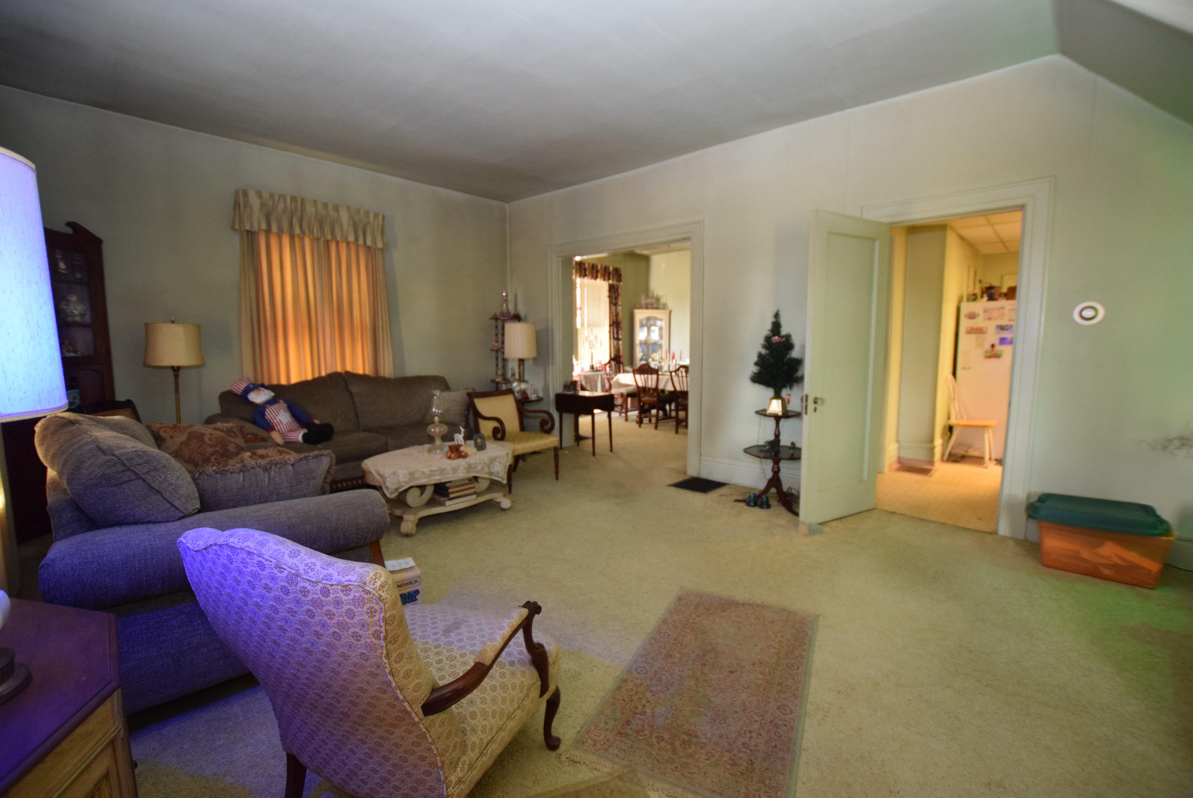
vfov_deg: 77.4
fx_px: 497
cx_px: 596
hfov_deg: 100.3
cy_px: 399
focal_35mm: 15
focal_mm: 10
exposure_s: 1/60
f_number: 3.5
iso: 1800
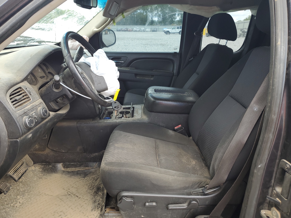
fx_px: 219
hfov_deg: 67.3
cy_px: 109
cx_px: 146
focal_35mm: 26
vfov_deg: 53.1
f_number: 1.5
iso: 50
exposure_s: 1/233
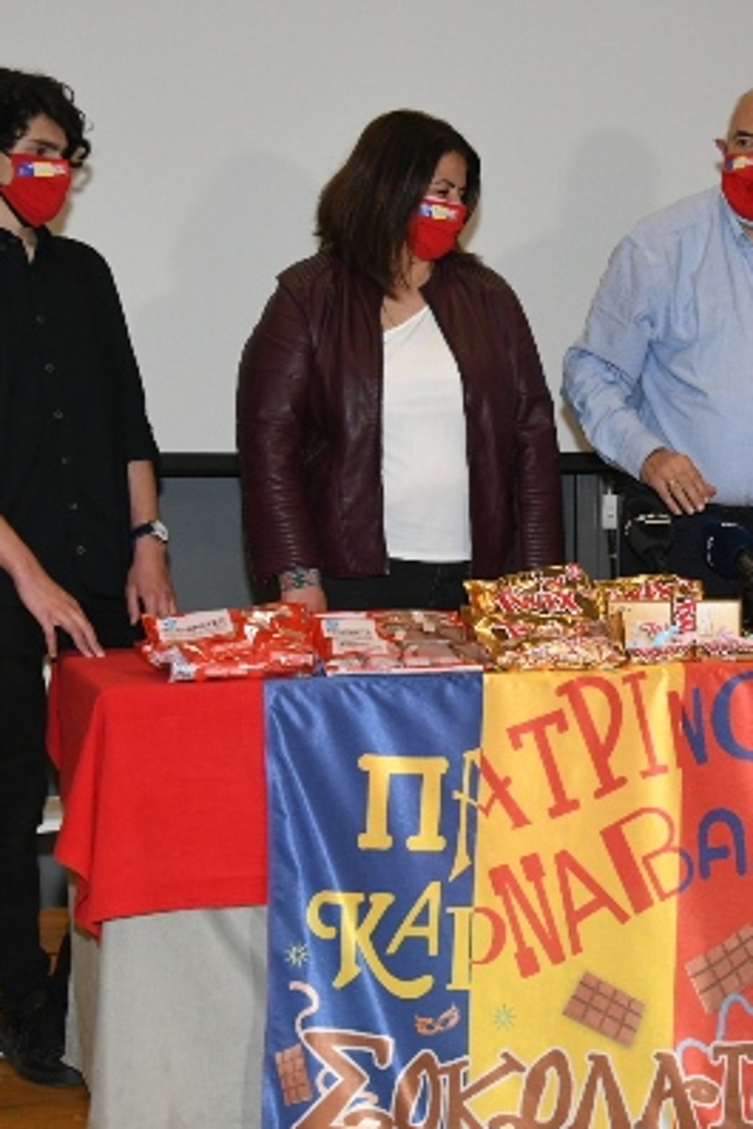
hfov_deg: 19.7
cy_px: 563
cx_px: 654
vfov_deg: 29.6
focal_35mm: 68
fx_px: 2131
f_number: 5
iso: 2000
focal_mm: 30
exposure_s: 1/100
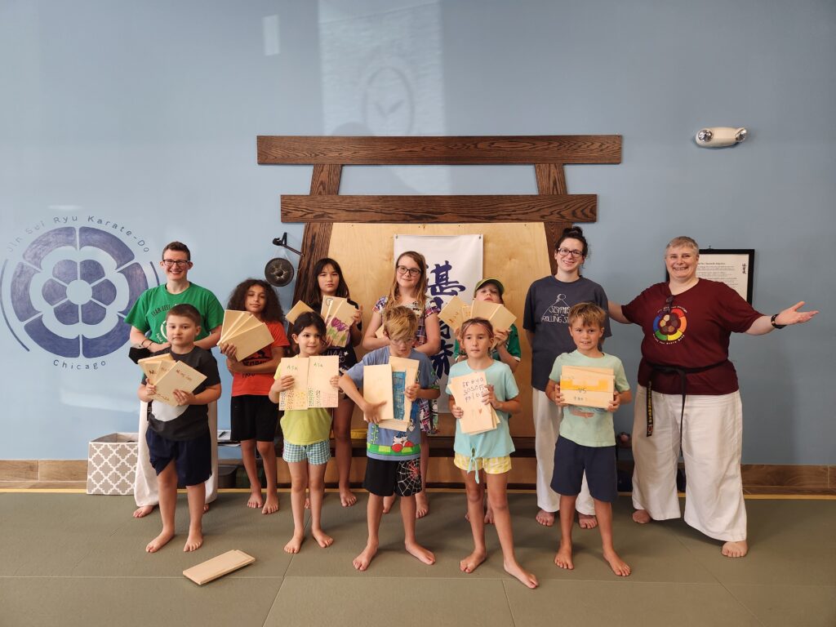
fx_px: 555
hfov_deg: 73.9
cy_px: 314
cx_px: 418
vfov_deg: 58.9
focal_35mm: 23
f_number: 1.8
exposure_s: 1/120
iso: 250
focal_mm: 5.4
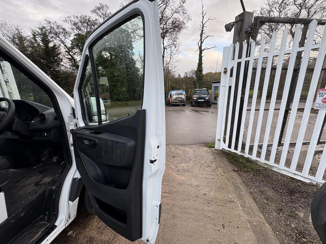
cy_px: 122
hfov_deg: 102.1
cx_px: 163
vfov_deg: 85.7
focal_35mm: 14
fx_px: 132
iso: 32
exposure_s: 1/99
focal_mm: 2.22
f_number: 2.2
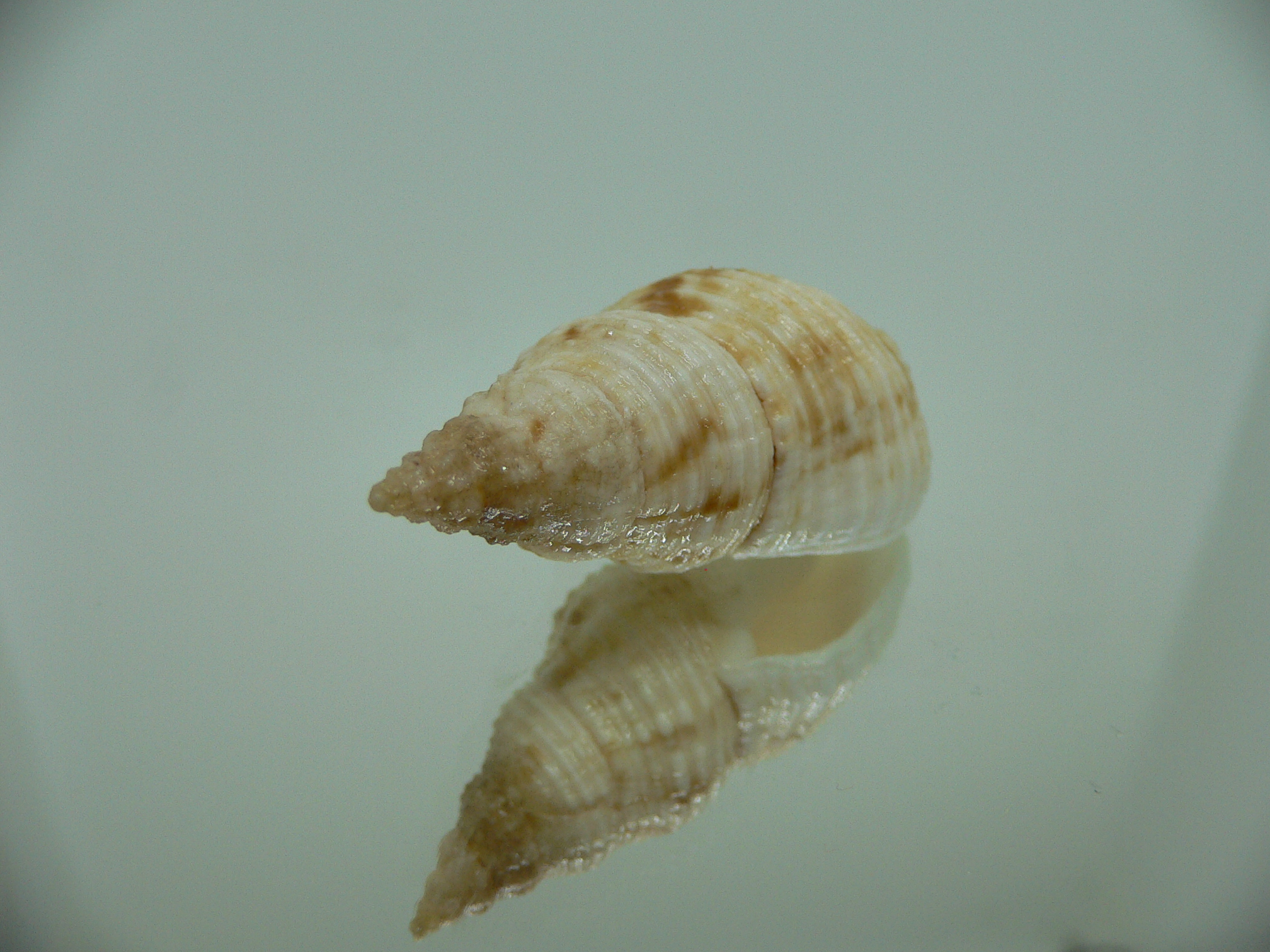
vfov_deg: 40.7
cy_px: 476
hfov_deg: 52.6
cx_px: 635
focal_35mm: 35
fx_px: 1284
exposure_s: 1/60
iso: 100
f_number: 2.8
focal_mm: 4.6
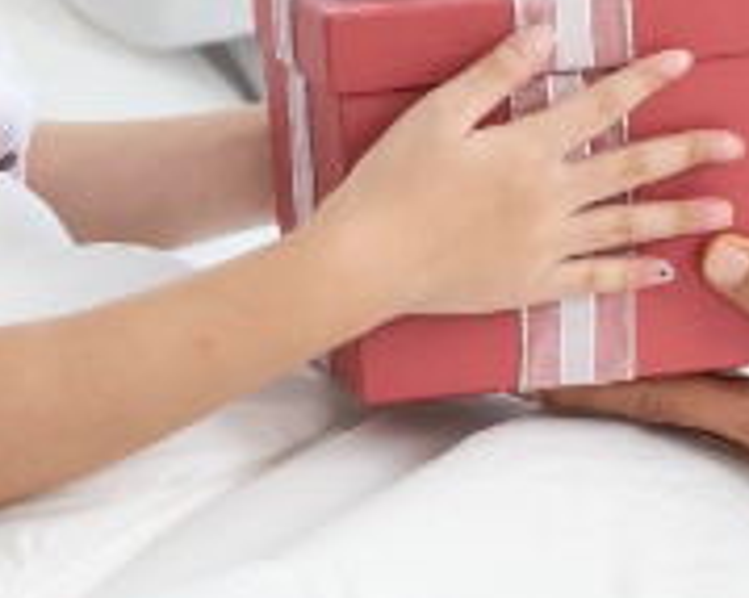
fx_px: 5406
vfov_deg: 6.3
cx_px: 561
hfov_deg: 7.9
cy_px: -299
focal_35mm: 244
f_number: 3.2
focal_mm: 55
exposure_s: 1/200
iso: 640
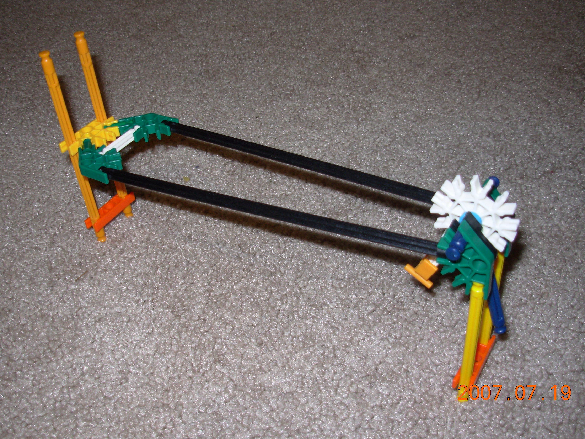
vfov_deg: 37.7
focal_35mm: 38
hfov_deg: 49.0
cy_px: 220
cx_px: 292
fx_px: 642
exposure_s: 1/32
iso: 50
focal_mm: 6.3
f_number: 2.9
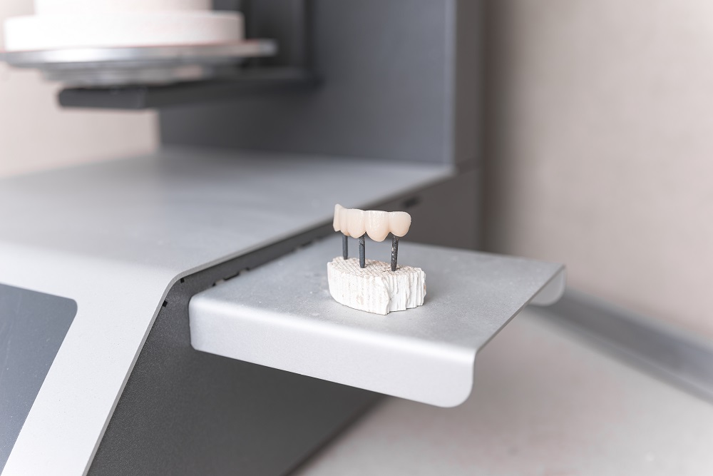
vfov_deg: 31.9
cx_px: 356
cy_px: 238
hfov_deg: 46.4
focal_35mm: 42
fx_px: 832
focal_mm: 42
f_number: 4
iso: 100
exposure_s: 1/160
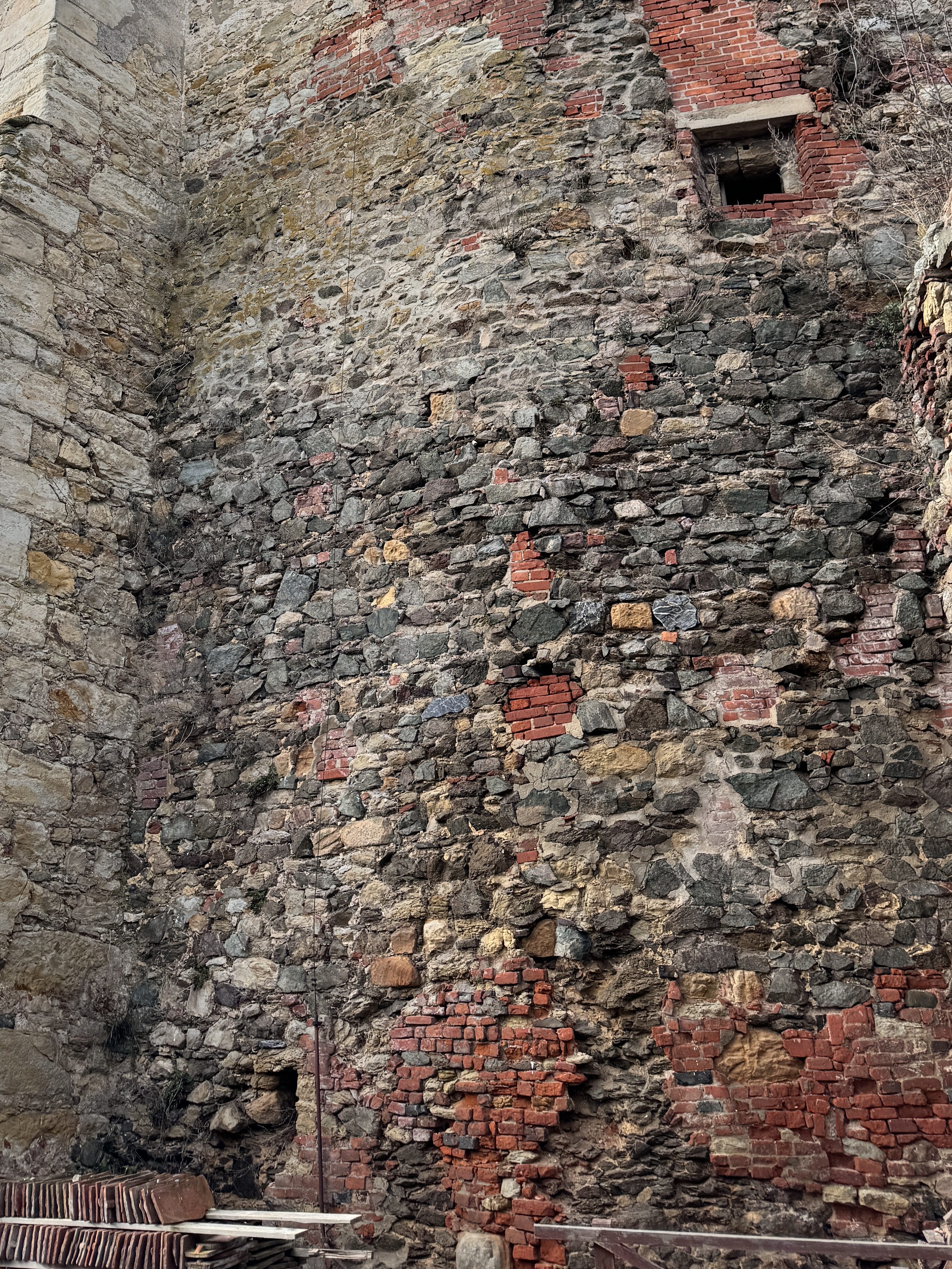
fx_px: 1357
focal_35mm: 37
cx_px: 275
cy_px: 300
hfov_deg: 38.0
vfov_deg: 48.0
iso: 80
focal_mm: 6.86
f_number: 1.78
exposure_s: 1/1311
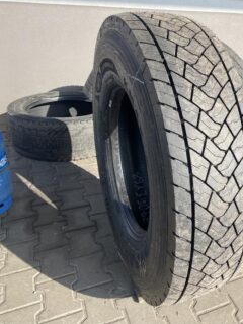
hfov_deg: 38.8
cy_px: 161
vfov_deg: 52.6
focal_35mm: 35
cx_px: 201
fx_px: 328
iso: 32
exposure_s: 1/719
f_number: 1.8
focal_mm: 4.25
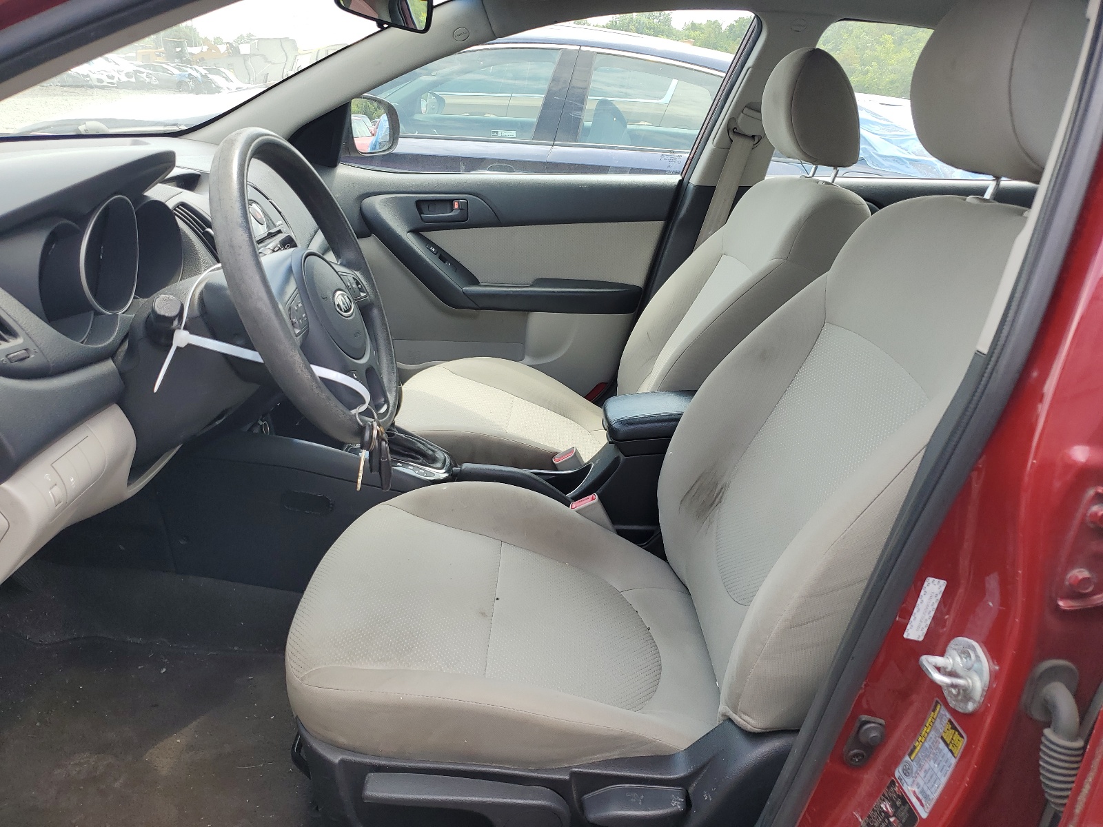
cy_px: 414
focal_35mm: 26
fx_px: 828
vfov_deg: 53.1
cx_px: 552
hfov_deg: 67.3
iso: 50
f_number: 1.5
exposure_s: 1/417
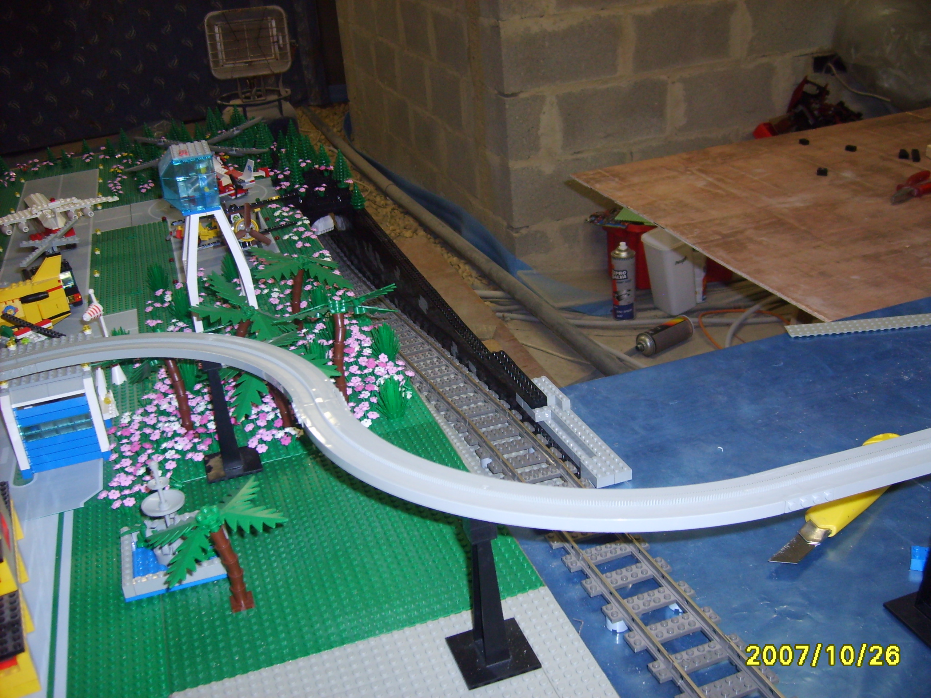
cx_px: 466
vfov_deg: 40.7
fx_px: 941
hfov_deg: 52.6
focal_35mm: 35
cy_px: 349
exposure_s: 1/45
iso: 100
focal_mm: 5.8
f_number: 2.8
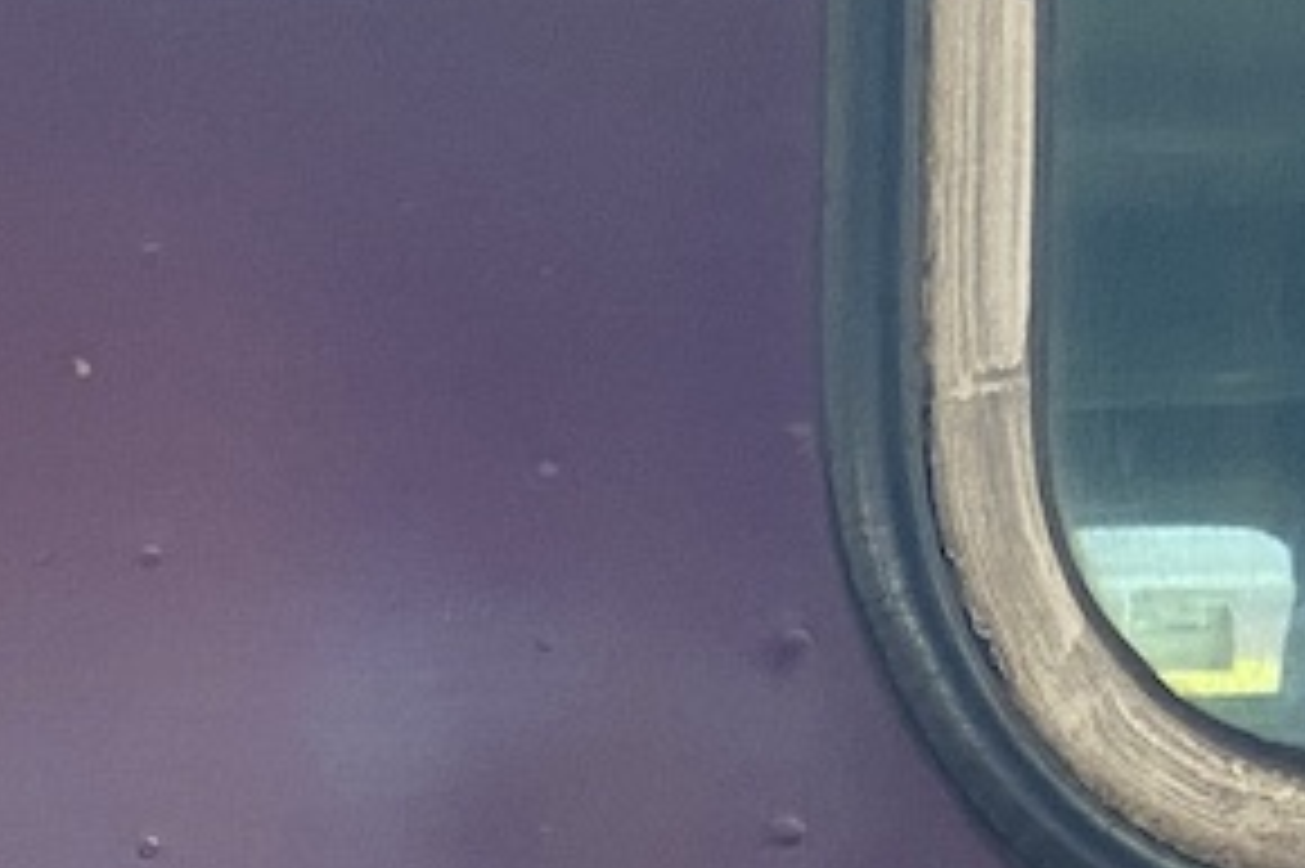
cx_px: -216
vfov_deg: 11.1
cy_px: 1740
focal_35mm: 112
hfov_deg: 17.5
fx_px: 4058
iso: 200
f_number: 1.8
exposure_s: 1/60
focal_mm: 4.25
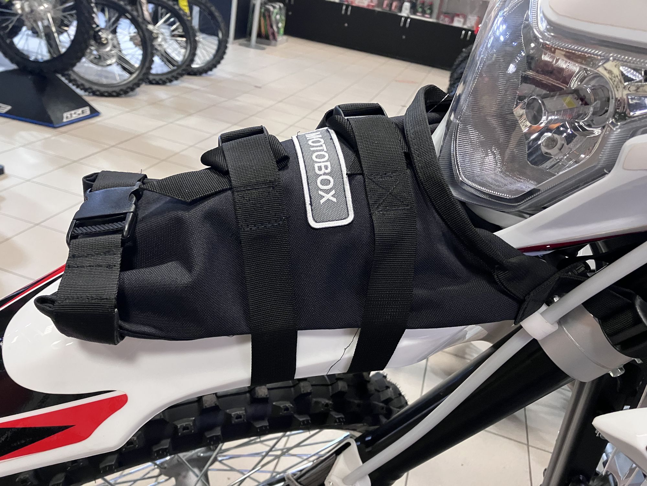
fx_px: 523
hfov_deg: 63.4
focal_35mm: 28
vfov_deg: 49.7
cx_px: 324
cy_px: 243
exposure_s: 1/50
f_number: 1.8
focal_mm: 3.99
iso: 320
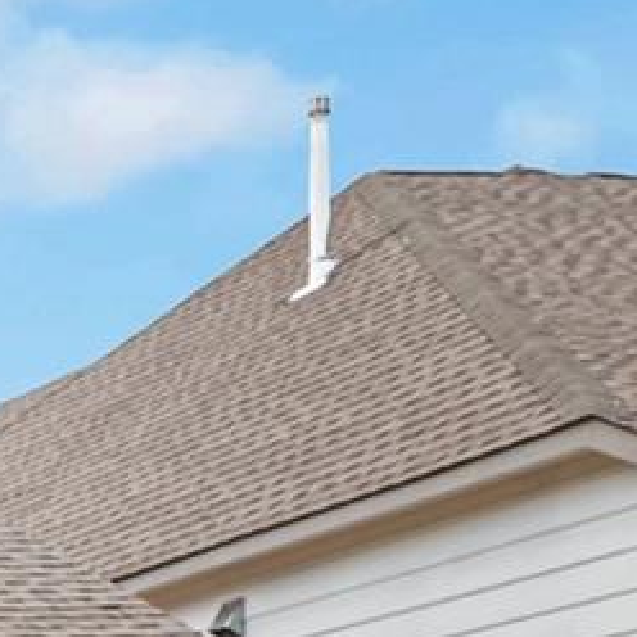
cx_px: -1372
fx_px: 3060
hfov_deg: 9.1
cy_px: 997
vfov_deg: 11.3
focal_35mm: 147
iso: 100
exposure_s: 1/400
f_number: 8
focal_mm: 21
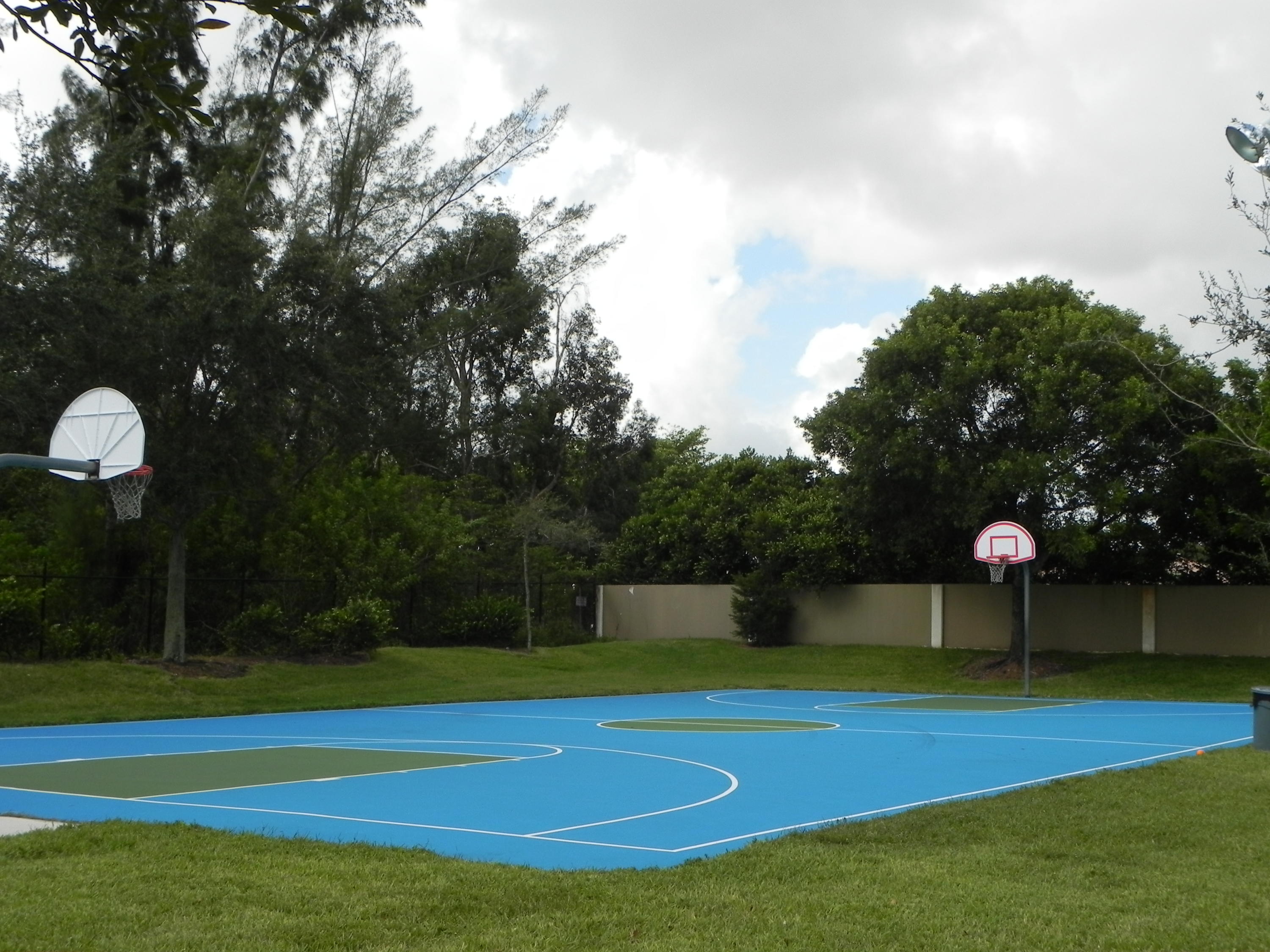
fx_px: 1688
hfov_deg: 41.2
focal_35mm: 46
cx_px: 635
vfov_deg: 31.5
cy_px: 476
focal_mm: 8.2
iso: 160
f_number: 6.3
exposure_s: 1/326
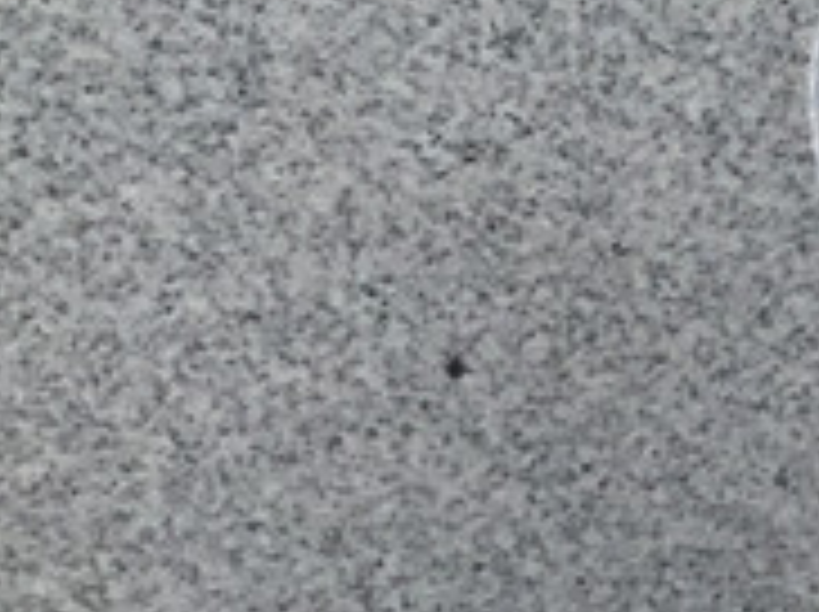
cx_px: 2097
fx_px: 3828
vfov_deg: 9.1
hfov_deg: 10.3
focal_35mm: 162
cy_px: -18
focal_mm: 3.3
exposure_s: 1/876
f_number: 2.4
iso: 25
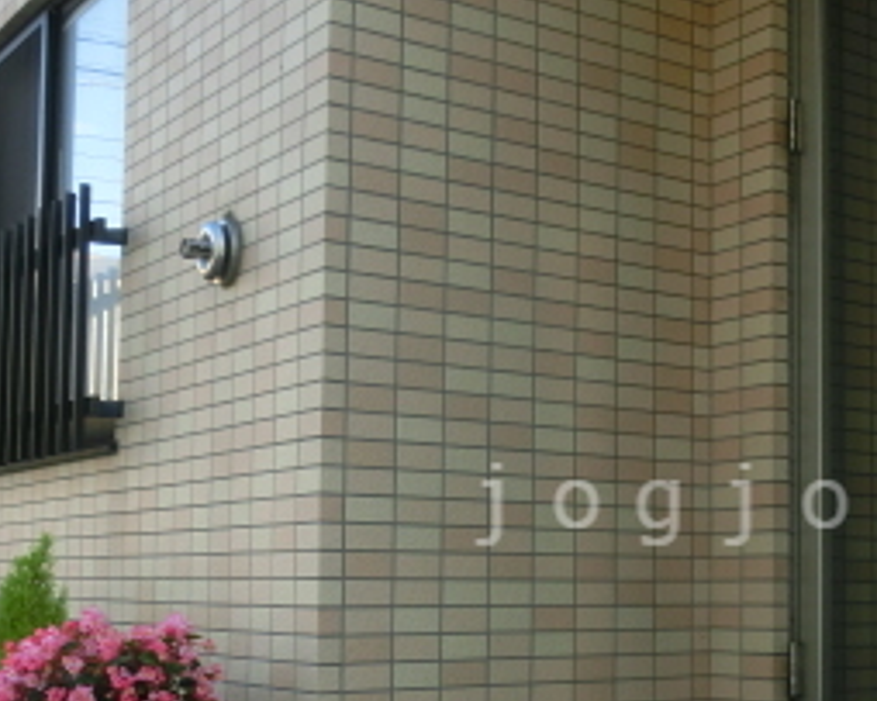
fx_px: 1531
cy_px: 504
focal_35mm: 59
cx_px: 711
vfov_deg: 25.6
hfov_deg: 31.1
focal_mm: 4.24
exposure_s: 1/250
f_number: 3
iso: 80
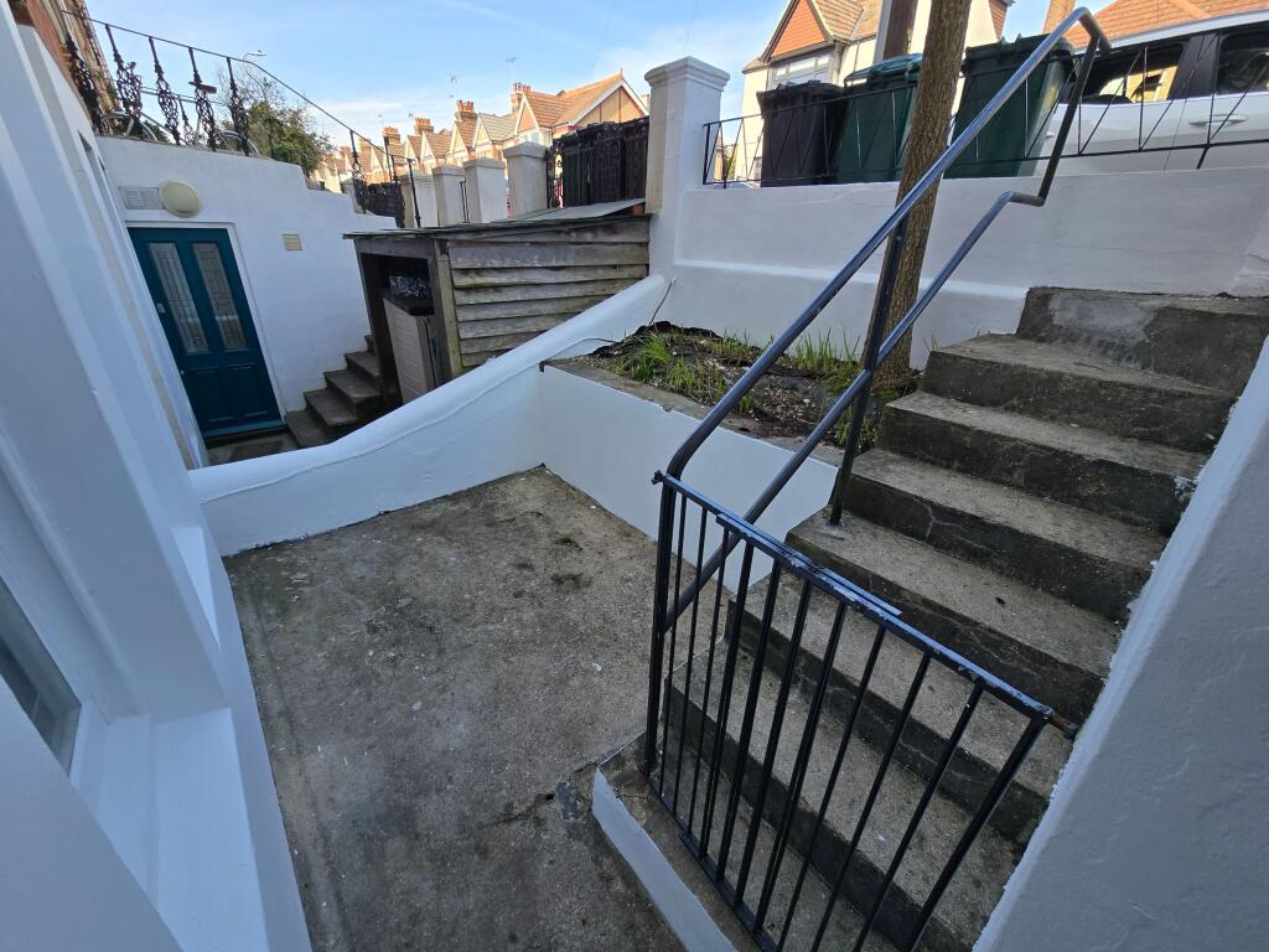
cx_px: 634
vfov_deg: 89.9
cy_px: 476
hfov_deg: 106.2
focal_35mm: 13
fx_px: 477
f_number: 2.2
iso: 50
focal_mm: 2.2
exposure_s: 1/481
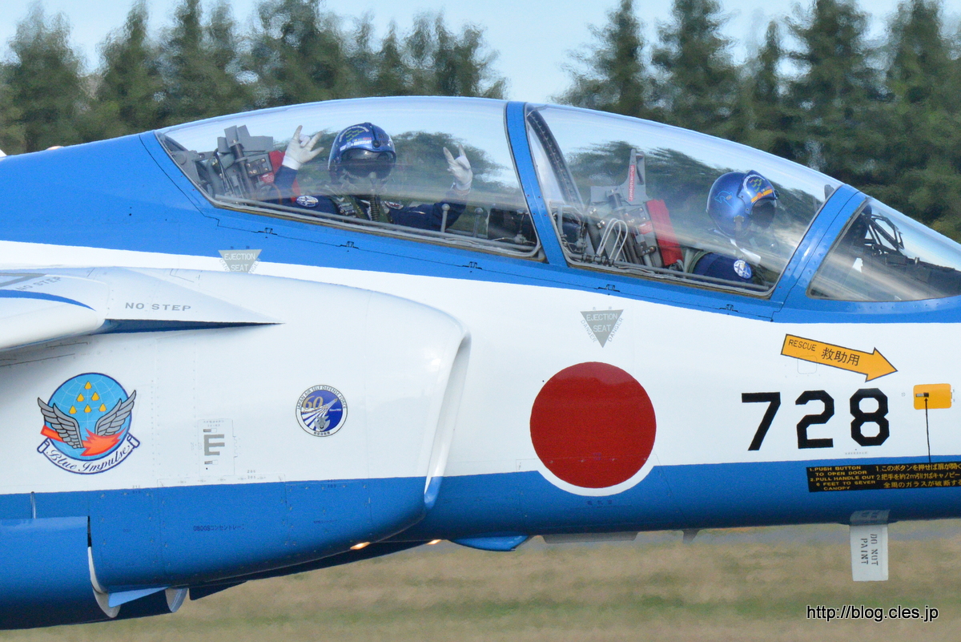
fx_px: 10681
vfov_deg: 3.4
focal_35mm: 400
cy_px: 321
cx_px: 480
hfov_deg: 5.2
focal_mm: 400
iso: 3200
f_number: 11
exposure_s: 1/3200
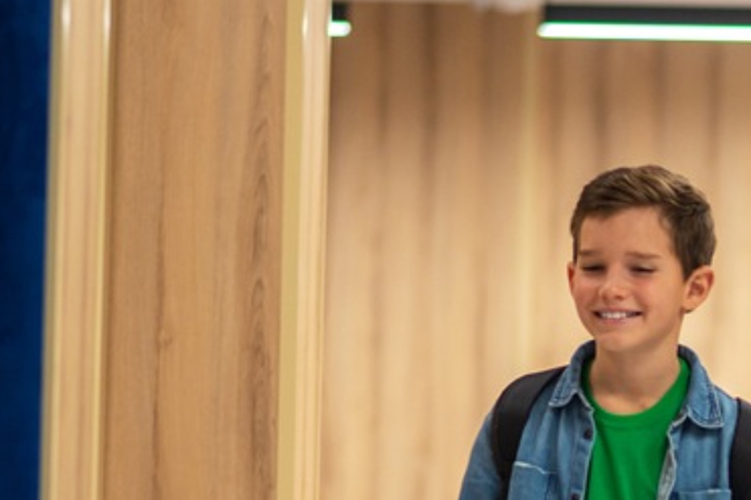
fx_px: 5734
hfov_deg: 7.4
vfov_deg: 5.0
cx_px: 925
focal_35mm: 275
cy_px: 605
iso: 640
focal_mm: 85
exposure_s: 1/400
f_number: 2
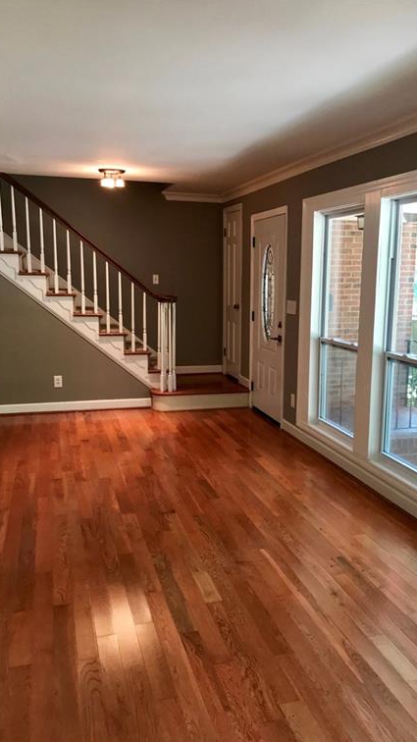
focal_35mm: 31
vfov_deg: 62.6
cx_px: 239
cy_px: 375
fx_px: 610
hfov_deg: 37.7
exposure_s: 1/30
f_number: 1.8
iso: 50
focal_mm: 3.99
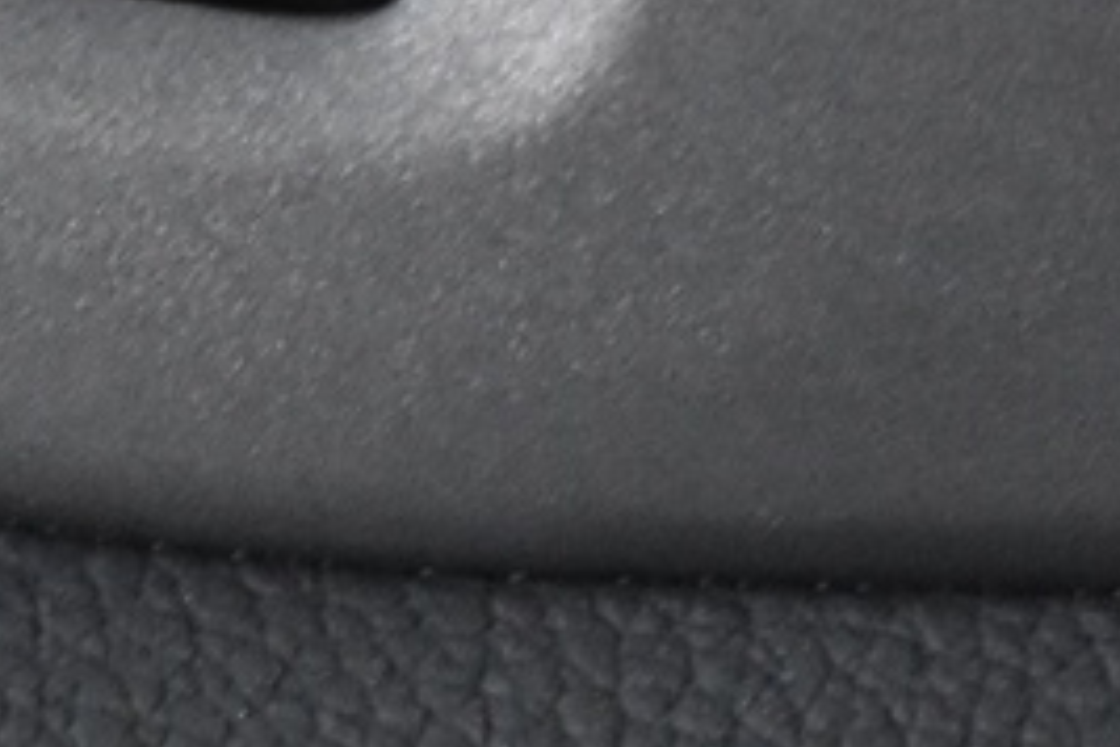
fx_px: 8493
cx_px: -533
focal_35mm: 273
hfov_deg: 7.4
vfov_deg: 4.9
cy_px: 1775
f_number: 4.2
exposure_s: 1/25
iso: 3200
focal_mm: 30
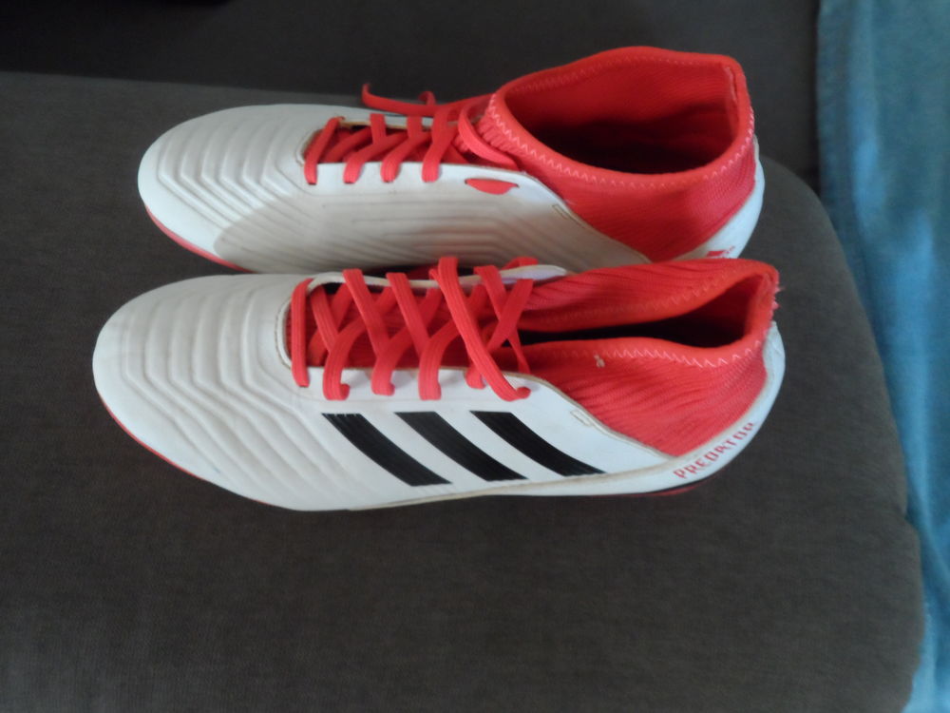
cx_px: 475
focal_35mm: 28
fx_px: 768
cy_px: 356
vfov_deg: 49.7
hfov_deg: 63.4
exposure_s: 1/10
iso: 400
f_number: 3.1
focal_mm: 4.9
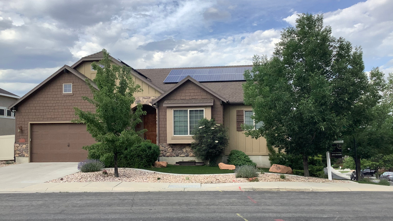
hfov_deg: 58.0
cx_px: 196
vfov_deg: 34.6
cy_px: 125
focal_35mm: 34
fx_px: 354
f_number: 2.4
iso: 25
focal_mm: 3.3
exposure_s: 1/637
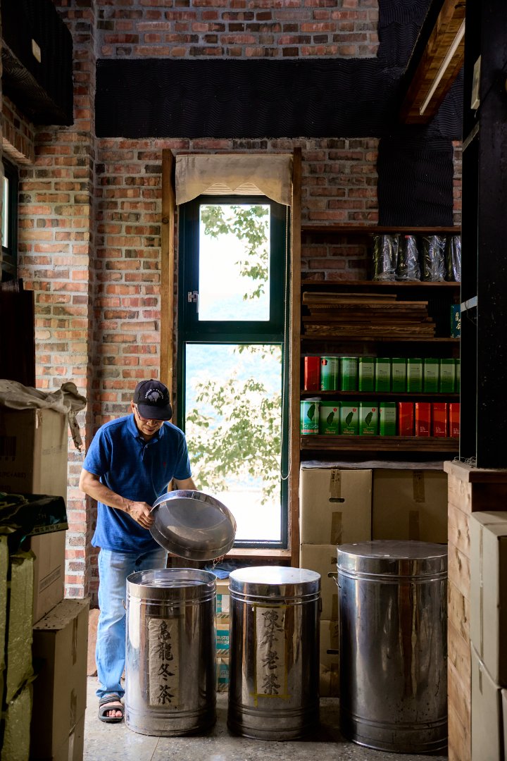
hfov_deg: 32.8
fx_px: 862
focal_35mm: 41
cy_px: 380
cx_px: 254
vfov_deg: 47.6
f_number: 2.8
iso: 500
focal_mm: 27.2
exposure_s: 1/125
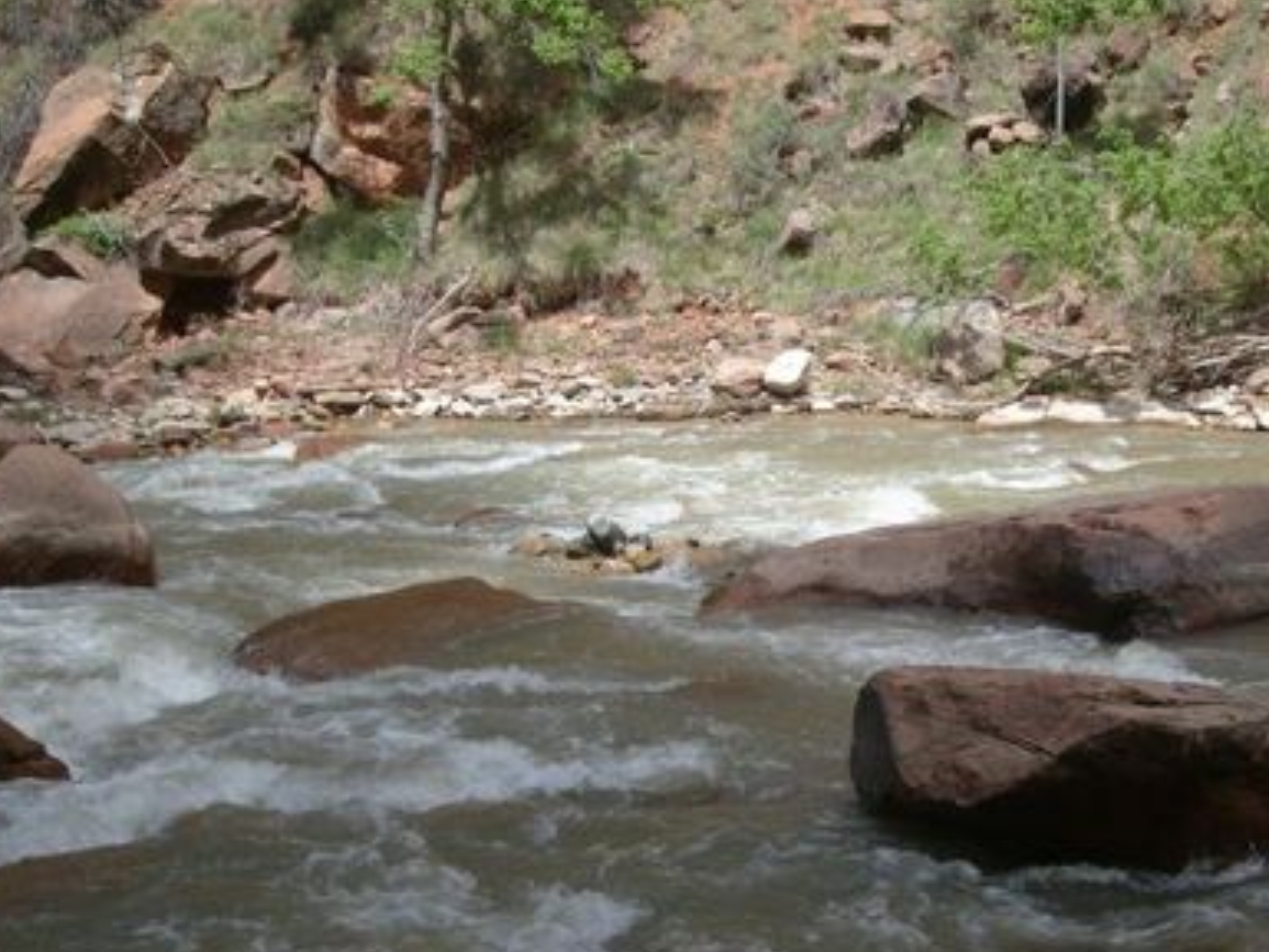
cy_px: 629
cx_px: 780
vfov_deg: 20.4
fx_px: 2640
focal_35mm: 72
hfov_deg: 27.0
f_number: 8.4
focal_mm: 8.7
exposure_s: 1/90
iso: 80
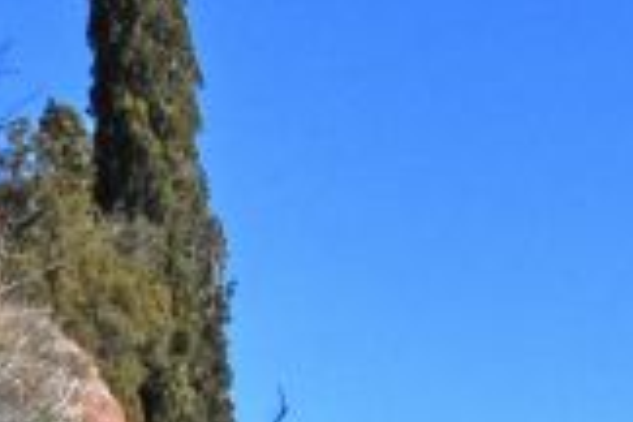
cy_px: 477
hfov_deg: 10.2
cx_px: -977
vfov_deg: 8.0
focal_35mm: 171
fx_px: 3007
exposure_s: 1/1250
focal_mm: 18
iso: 2000
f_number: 18
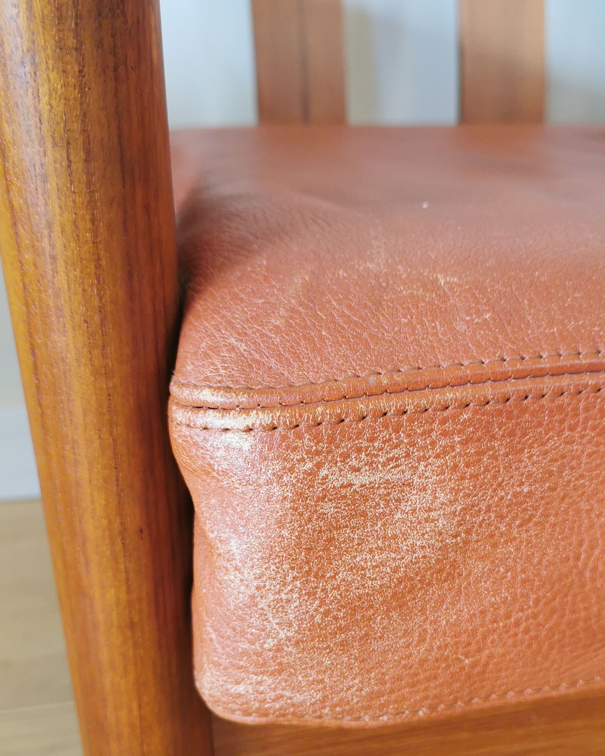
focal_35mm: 42
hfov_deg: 35.6
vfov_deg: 43.1
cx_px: 359
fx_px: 940
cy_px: 514
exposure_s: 1/50
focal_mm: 5.58
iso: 100
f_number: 1.8
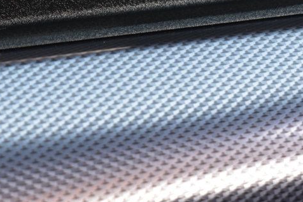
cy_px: -2
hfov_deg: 13.1
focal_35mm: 155
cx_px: 22
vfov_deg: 8.8
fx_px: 1304
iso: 400
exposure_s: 1/40
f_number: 7.1
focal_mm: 48
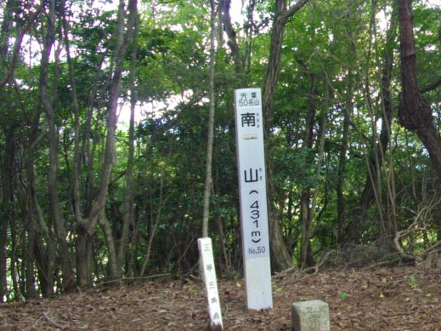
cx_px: 404
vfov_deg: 20.2
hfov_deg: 25.8
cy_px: 149
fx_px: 930
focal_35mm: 73
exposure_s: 1/60
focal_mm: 6.2
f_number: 2.8
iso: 200
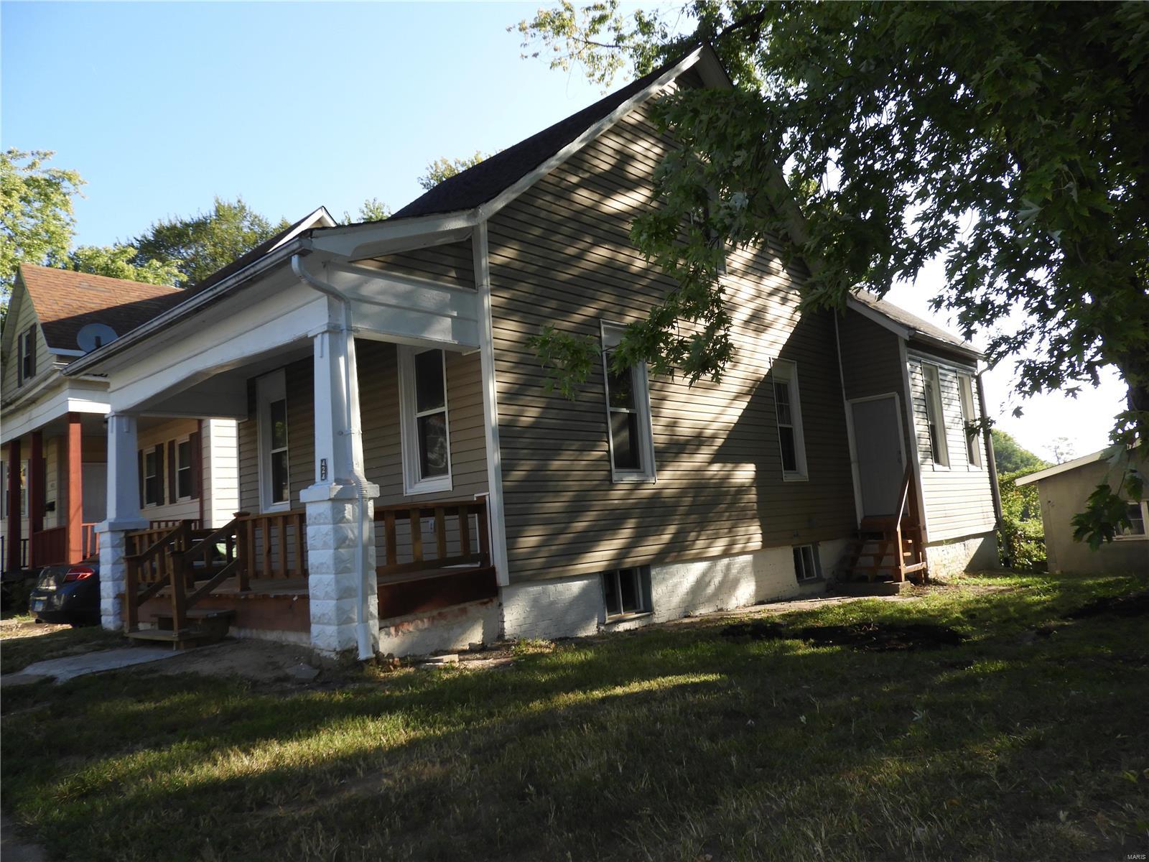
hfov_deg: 71.6
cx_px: 574
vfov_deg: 56.8
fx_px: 797
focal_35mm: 24
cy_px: 431
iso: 100
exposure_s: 1/400
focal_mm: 4.3
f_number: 3.3
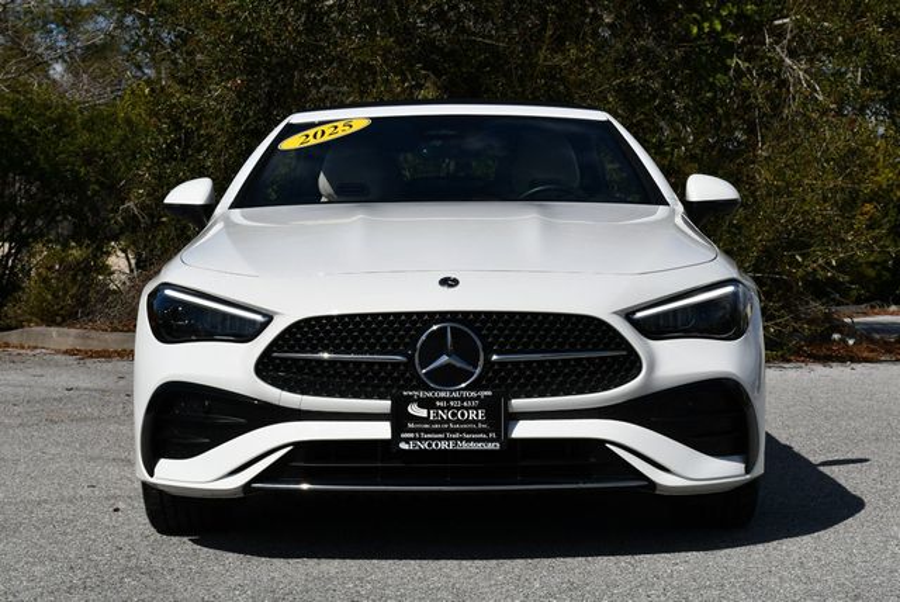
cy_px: 301
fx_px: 2302
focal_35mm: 92
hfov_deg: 22.1
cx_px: 450
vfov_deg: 14.9
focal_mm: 46
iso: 100
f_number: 11
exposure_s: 1/500
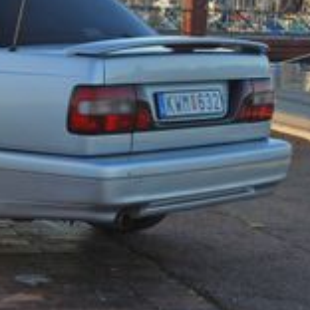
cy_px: 87
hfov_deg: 13.6
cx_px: -32
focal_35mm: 126
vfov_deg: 13.8
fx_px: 1277
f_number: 5.6
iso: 100
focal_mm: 24
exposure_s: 1/125
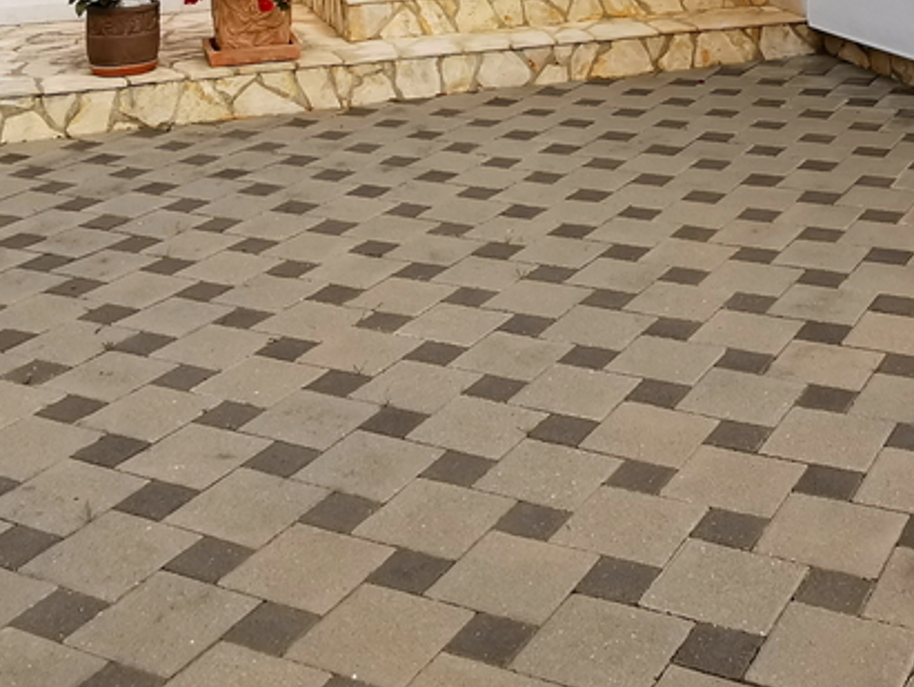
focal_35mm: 56
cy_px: -316
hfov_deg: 34.1
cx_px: 594
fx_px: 1480
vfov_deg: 22.1
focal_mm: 2.35
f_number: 2.2
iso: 50
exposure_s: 1/729
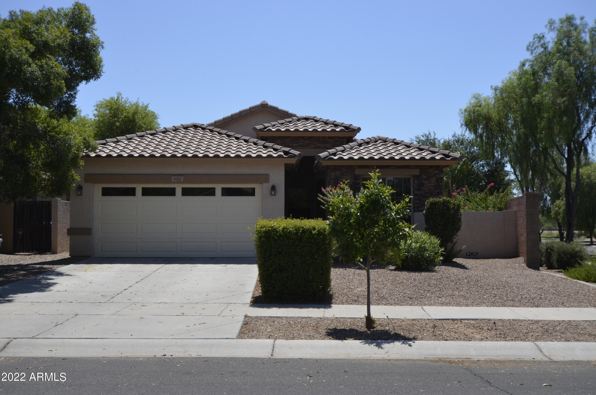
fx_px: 595
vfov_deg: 36.7
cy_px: 198
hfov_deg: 53.2
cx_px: 298
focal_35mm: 36
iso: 1000
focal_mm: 24
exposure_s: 1/2000
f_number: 10
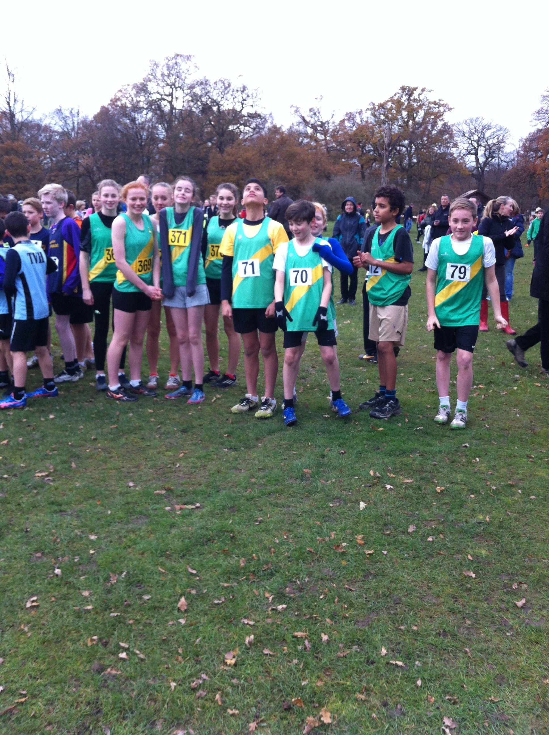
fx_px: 742
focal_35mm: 35
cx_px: 274
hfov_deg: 40.6
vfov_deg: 52.7
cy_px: 368
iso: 80
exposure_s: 1/120
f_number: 2.8
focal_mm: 3.85
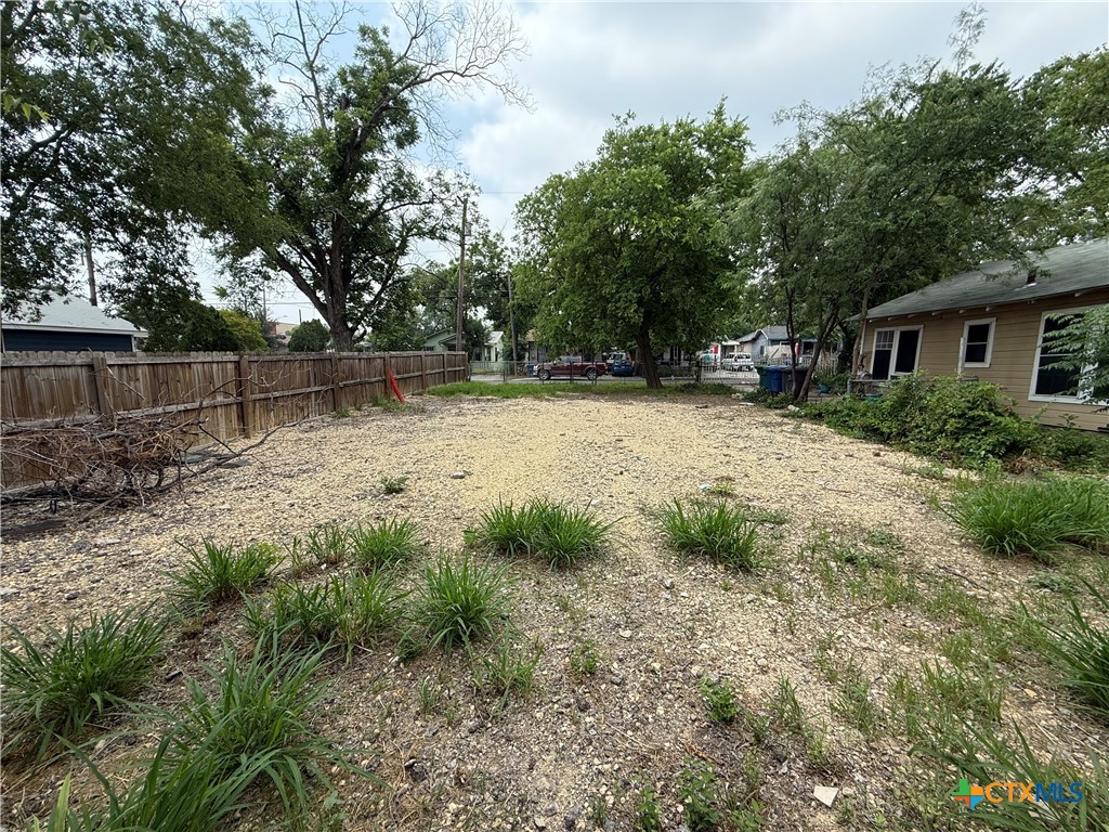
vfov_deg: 85.7
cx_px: 554
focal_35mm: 14
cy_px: 416
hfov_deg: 102.1
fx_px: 449
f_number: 2.2
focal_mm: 2.22
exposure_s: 1/1068
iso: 50
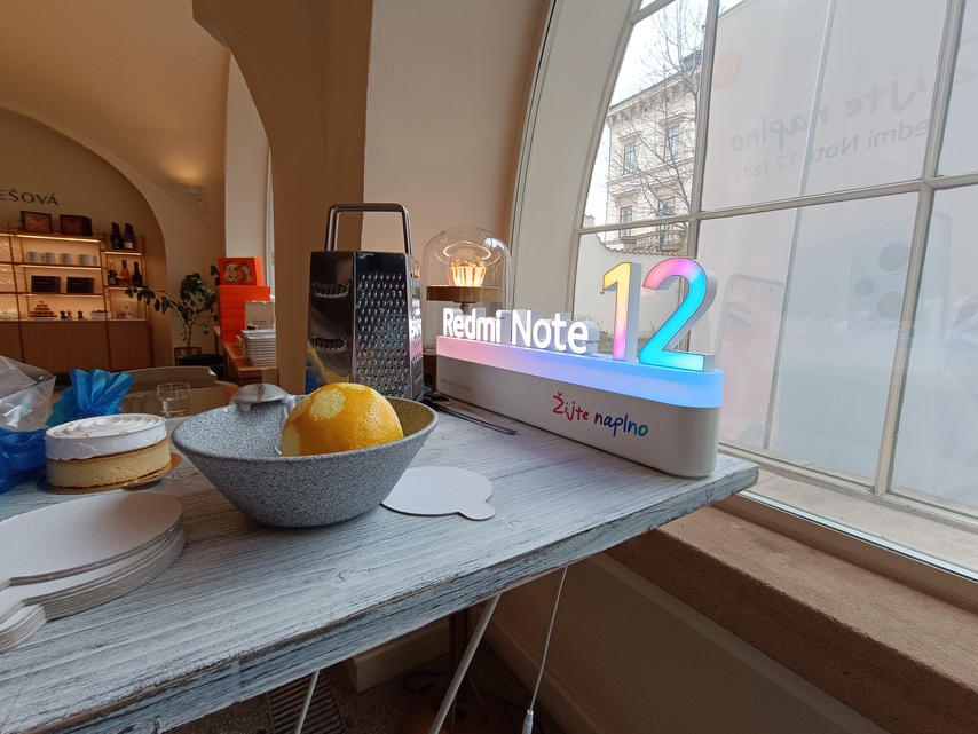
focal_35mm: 16
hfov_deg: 94.5
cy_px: 367
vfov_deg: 78.1
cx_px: 489
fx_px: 452
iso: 62
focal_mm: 1.66
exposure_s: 1/100
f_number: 2.2
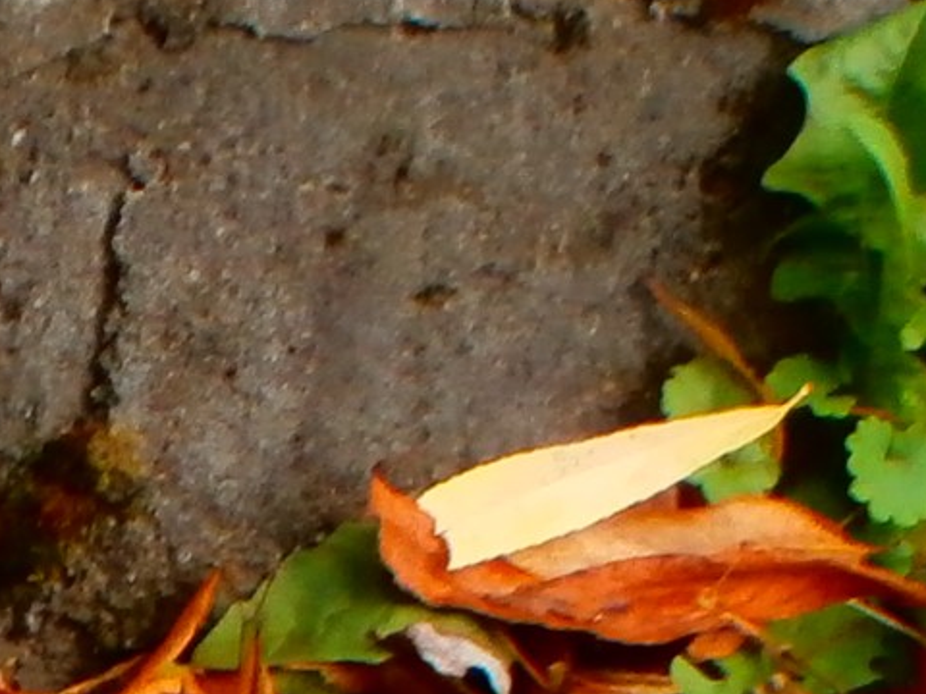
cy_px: 2078
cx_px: -1855
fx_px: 9523
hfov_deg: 5.3
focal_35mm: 356
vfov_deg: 4.0
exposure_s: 1/320
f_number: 4.5
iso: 100
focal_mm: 10.11
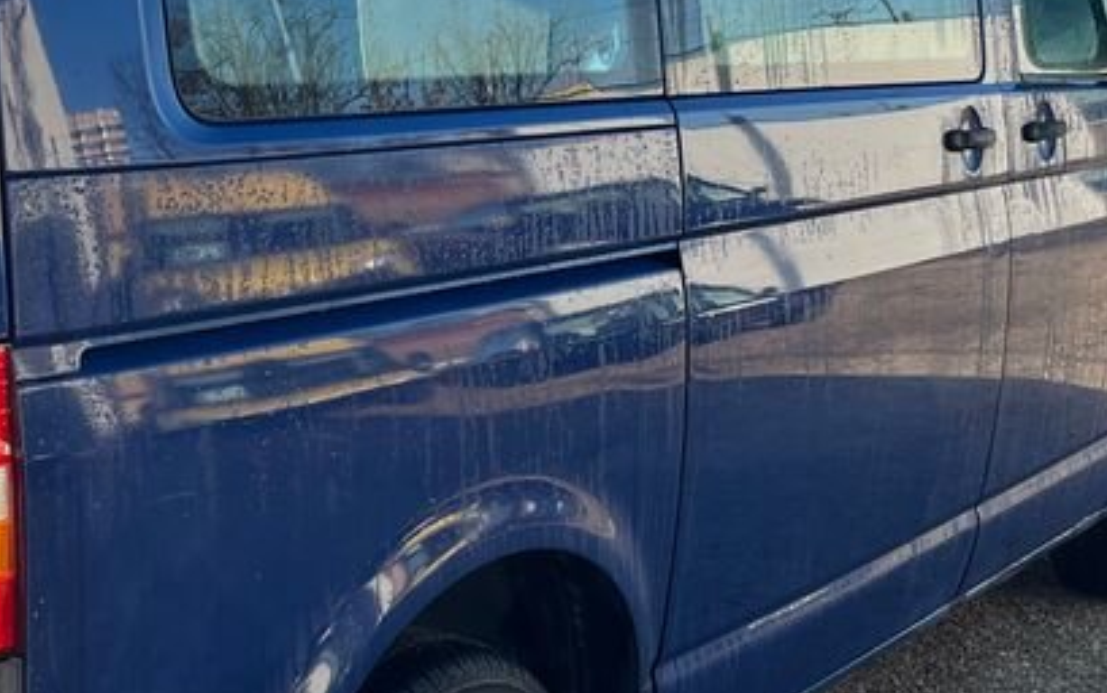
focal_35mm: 69
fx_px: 2083
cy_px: 365
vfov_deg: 18.9
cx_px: 330
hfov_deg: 29.5
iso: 50
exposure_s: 1/878
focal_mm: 5.1
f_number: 1.6
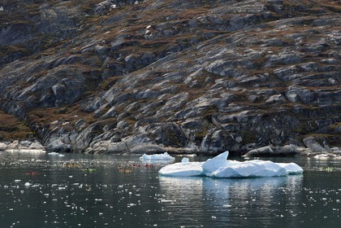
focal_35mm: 200
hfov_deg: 10.3
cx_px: 170
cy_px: 114
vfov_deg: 6.9
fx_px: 1894
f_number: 9
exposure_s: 1/400
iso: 200
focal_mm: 200
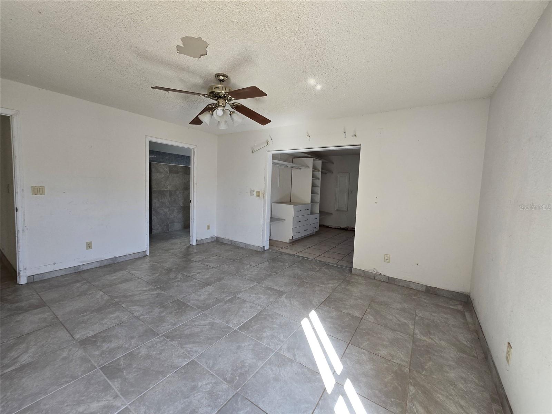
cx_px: 276
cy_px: 207
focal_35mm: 13
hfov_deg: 106.2
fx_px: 207
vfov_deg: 89.9
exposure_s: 1/60
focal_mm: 2.2
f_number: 2.2
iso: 80
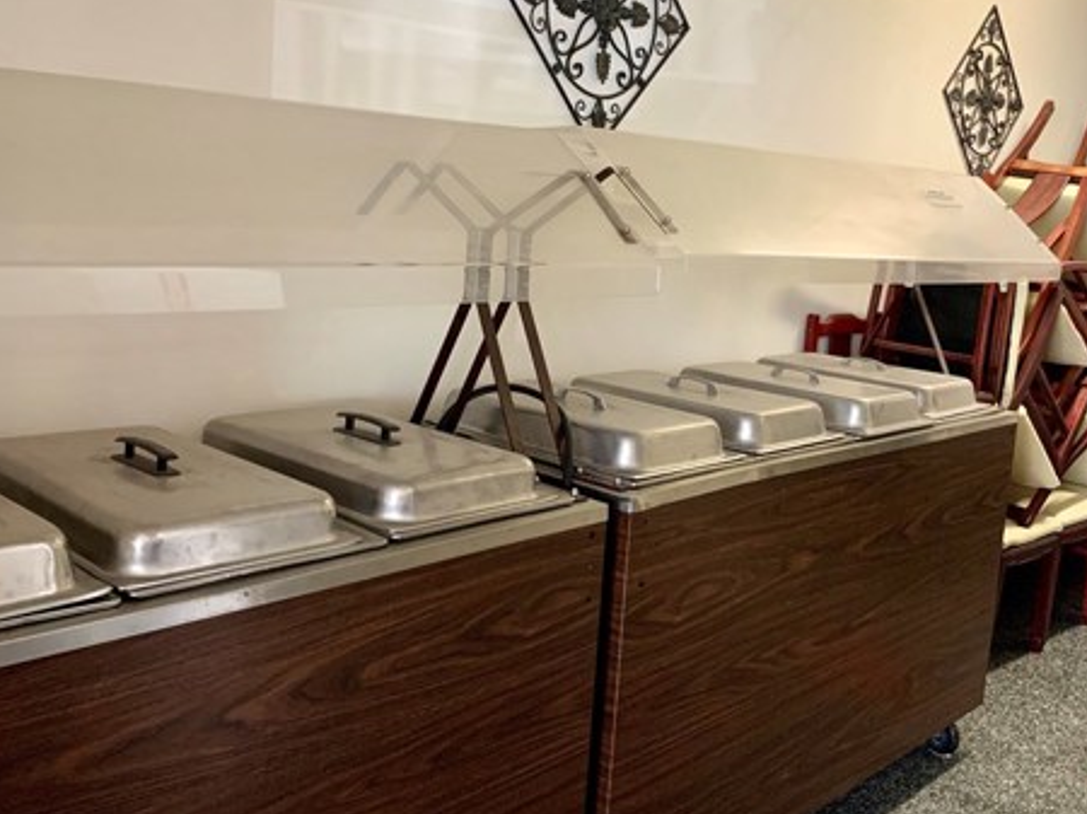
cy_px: 331
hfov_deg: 50.1
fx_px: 1161
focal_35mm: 37
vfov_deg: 38.5
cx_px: 519
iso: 320
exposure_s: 1/60
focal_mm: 4.25
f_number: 1.8
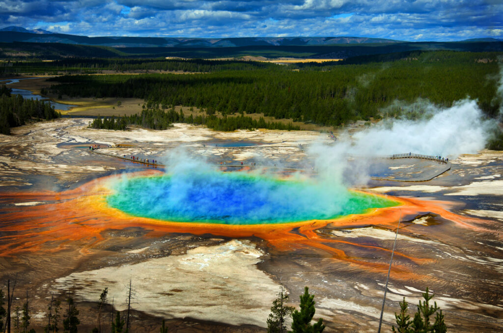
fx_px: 732
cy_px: 166
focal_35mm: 52
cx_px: 252
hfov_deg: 37.9
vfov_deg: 25.6
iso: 100
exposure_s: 1/500
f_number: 8
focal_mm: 35
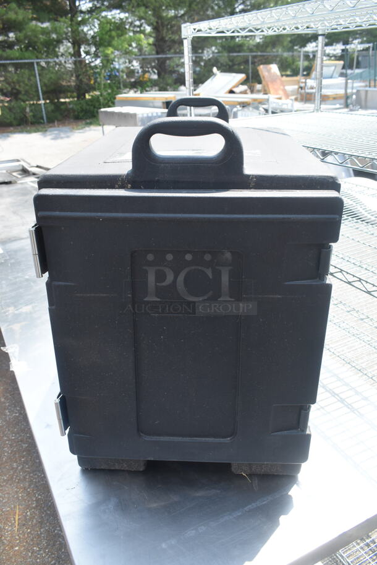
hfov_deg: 43.7
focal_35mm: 30
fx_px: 471
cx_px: 188
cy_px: 282
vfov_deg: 61.9
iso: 200
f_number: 6.3
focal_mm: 20
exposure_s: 1/200
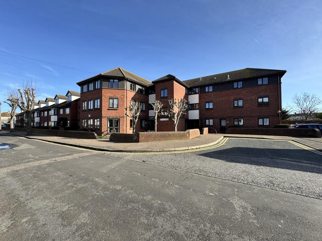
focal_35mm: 14
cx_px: 161
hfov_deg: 102.1
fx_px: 130
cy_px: 120
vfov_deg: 85.7
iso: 40
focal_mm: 2.22
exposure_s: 1/675
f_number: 2.2
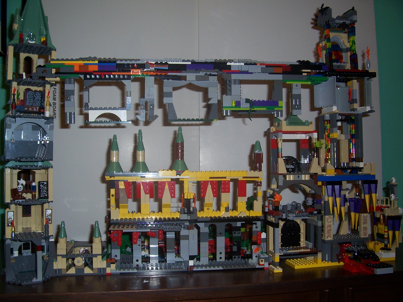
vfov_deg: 41.8
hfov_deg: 54.0
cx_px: 202
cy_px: 151
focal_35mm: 34
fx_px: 396
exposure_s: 1/60
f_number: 2.7
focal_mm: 5.6
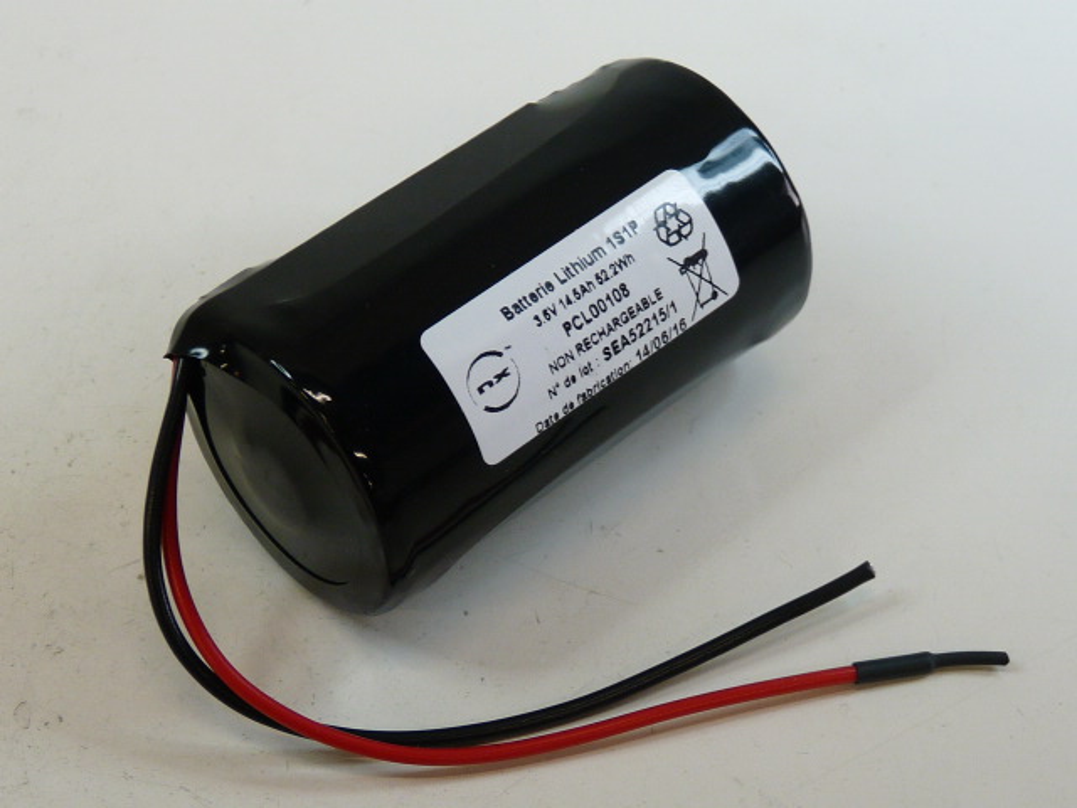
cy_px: 404
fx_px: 2489
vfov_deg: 18.4
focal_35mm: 80
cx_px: 538
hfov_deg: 24.4
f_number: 3.2
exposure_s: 1/30
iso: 100
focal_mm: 8
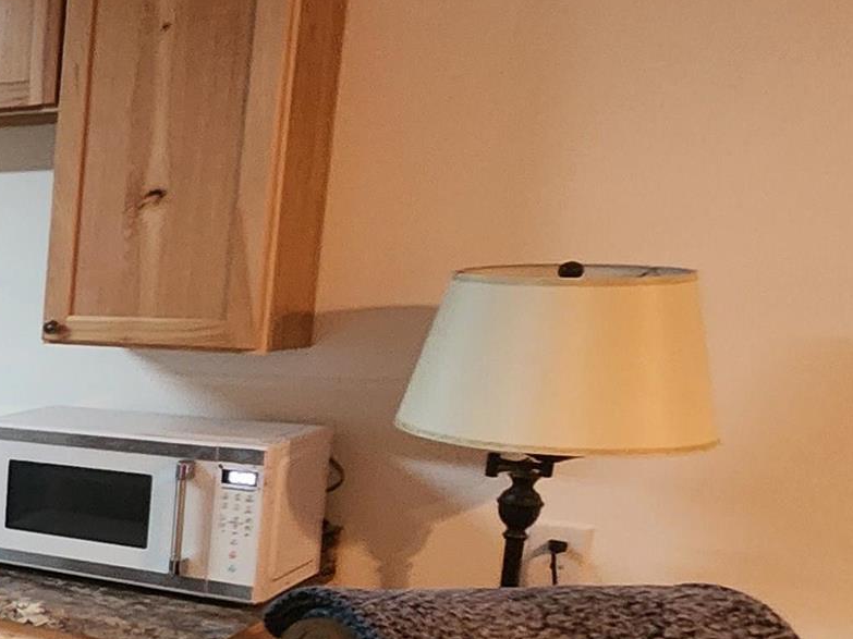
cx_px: -643
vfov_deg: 28.2
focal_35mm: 51
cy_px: 460
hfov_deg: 22.9
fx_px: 1257
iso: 500
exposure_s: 1/30
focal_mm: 2.2
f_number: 2.2
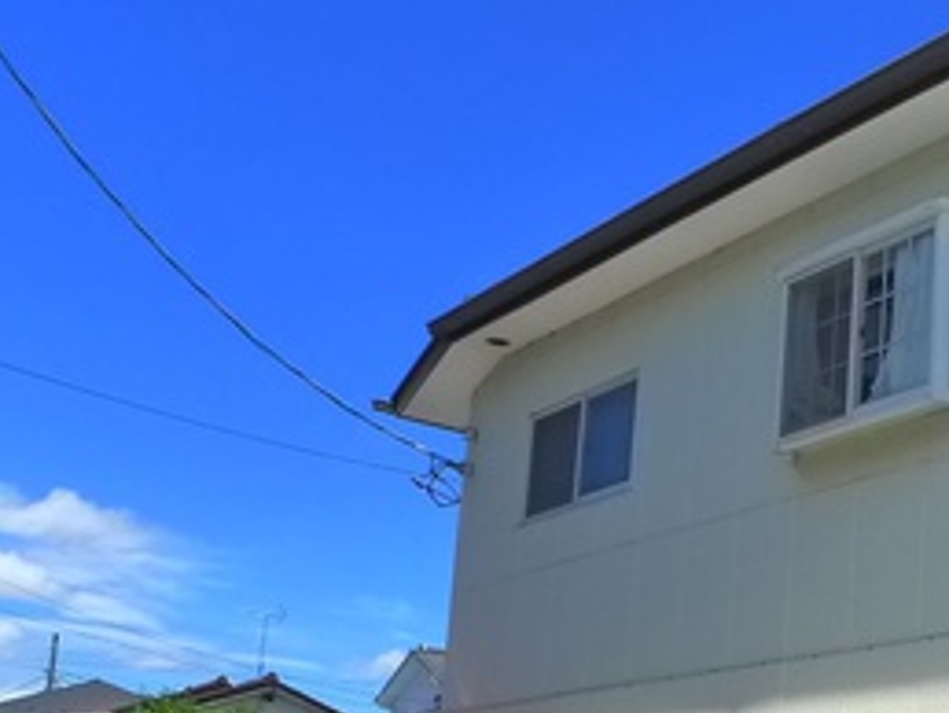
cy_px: 649
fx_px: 1784
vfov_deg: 22.1
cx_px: 1195
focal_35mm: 65
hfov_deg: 26.0
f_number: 4
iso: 400
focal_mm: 5.1
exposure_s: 1/800
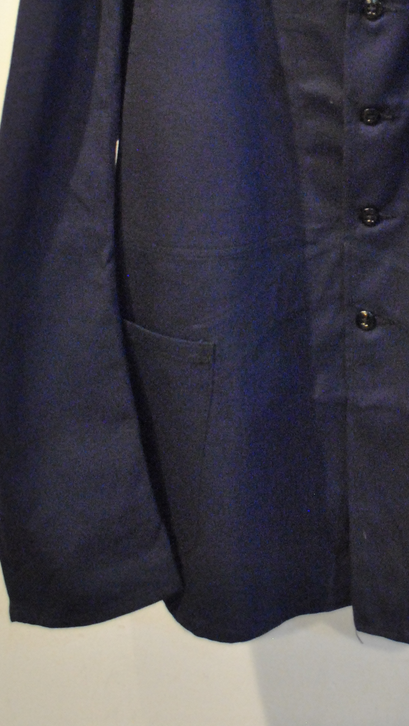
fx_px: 1427
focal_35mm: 74
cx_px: 369
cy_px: 99
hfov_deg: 16.1
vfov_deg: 27.7
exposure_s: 1/40
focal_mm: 26
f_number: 4.2
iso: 1600
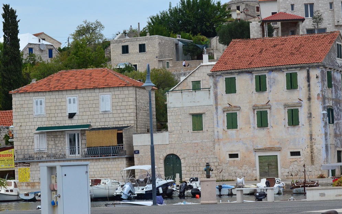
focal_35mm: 131
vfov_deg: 10.0
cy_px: 110
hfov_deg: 16.0
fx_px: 1216
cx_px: 172
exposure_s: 1/8000
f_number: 5.6
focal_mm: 85
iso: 1800
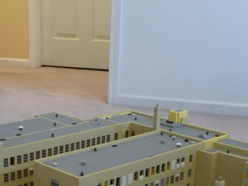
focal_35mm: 72
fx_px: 516
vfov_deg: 19.9
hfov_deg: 27.0
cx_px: 94
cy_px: 182
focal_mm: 5.6
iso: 400
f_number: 3.6
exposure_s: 1/8
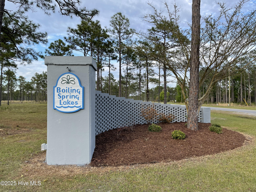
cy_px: 96
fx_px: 192
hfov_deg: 67.3
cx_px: 128
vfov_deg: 53.1
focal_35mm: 26
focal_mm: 4.2
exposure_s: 1/759
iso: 32
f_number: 1.6
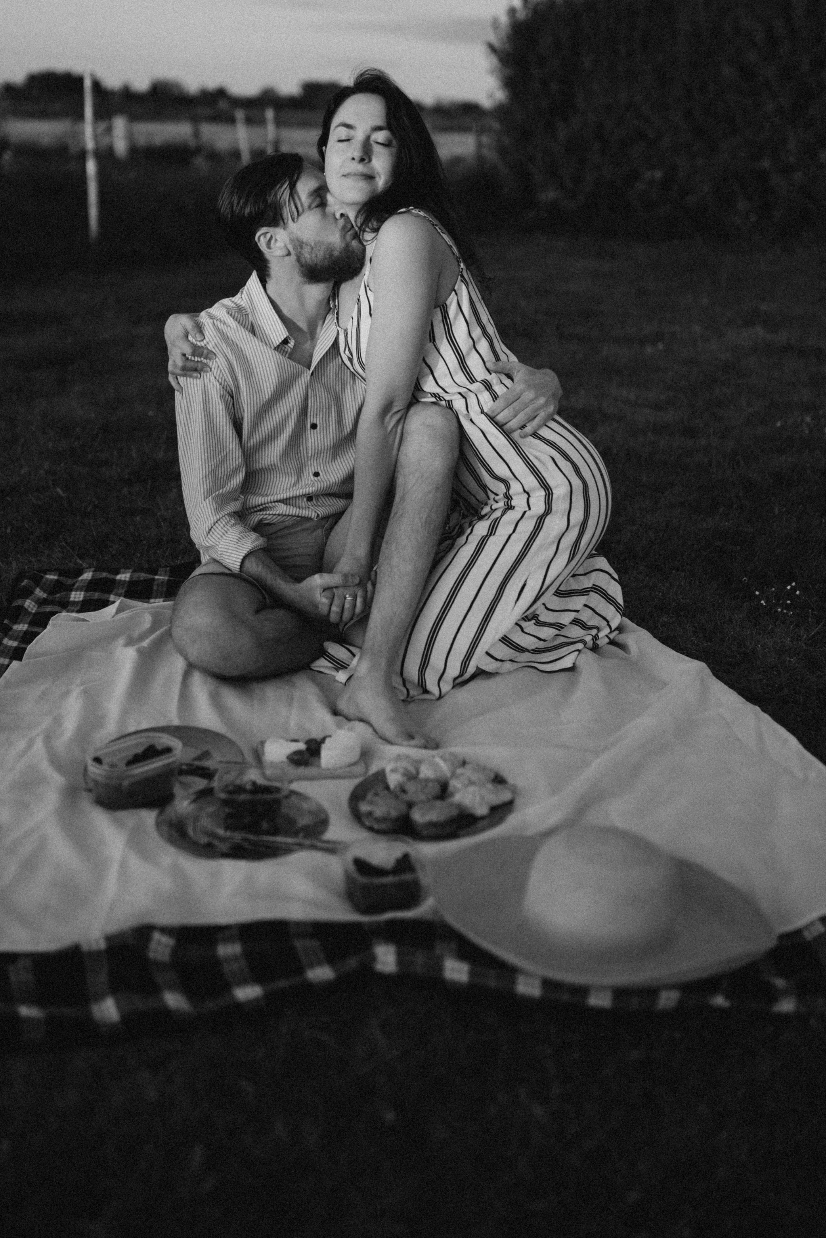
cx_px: 358
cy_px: 531
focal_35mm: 43
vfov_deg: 45.3
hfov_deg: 31.2
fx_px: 1479
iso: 100
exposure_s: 1/1250
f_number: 1.4
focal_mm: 35
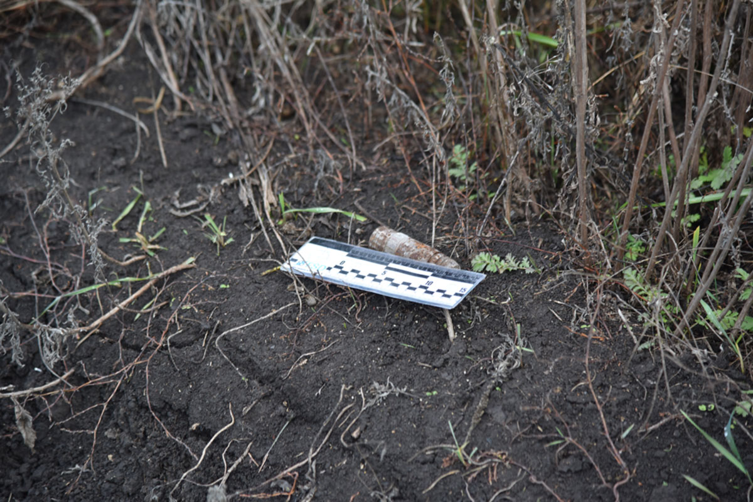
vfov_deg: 11.4
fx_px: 2510
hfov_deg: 17.1
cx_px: 376
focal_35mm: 120
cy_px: 251
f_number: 4
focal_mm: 120
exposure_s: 1/60
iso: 720
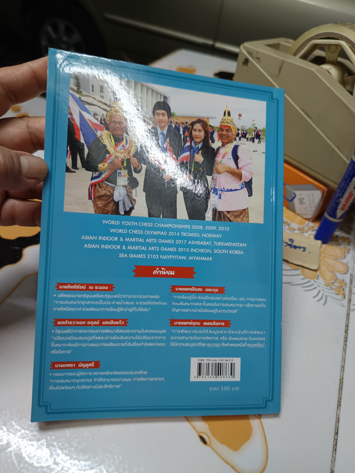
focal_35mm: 24
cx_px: 178
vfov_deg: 71.6
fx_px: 328
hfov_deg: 56.8
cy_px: 236
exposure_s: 1/33.3
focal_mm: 5.31
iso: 1027
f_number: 1.7
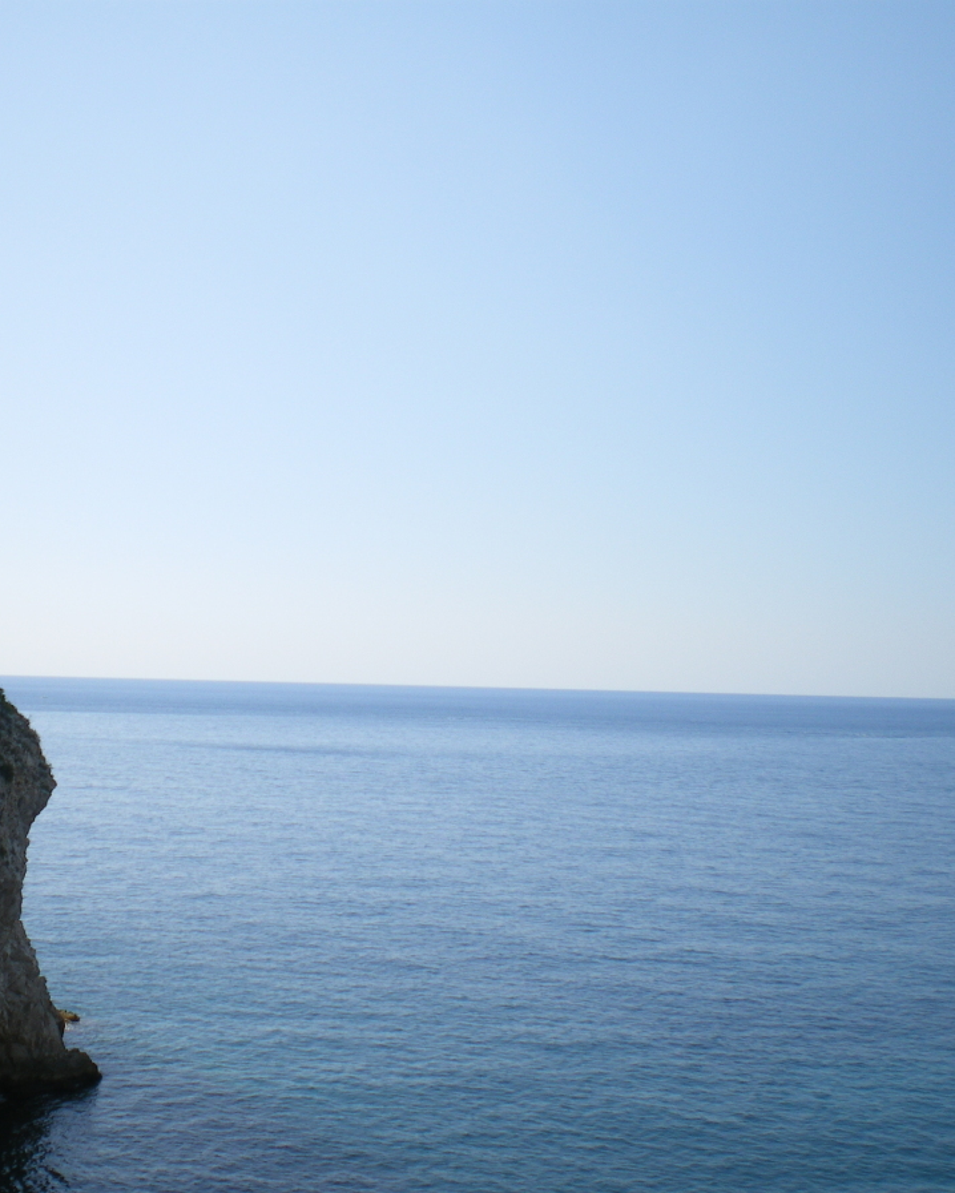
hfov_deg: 31.7
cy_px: 597
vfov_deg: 39.5
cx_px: 283
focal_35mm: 47
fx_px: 1660
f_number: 4.6
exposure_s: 1/400
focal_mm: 6.3
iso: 50
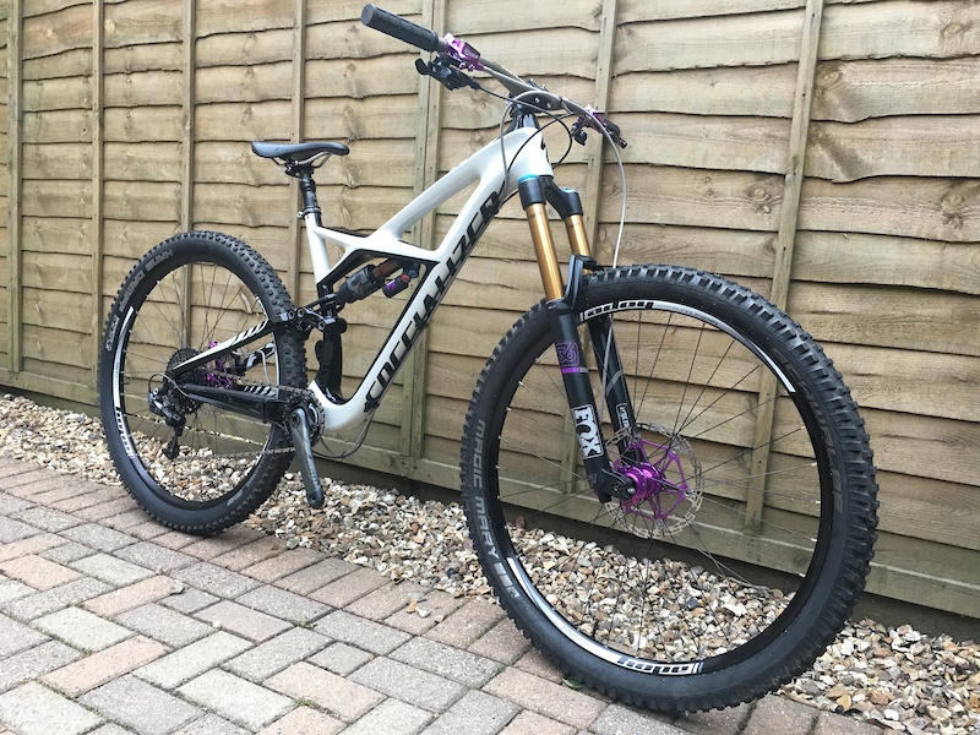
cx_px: 490
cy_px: 368
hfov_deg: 61.7
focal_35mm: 29
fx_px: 821
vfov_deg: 48.2
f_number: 2.2
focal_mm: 4.15
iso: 40
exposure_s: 1/33
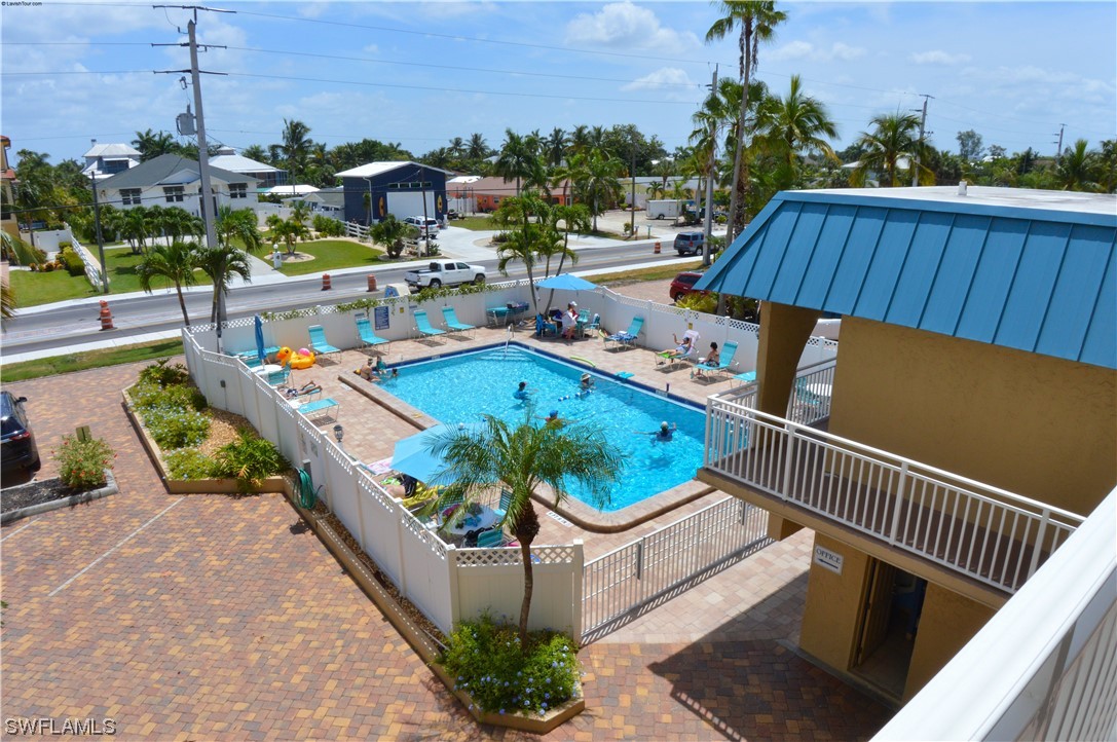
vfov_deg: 56.0
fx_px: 697
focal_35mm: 22
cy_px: 371
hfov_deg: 77.4
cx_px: 558
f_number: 20
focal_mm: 15
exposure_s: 1/200
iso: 400
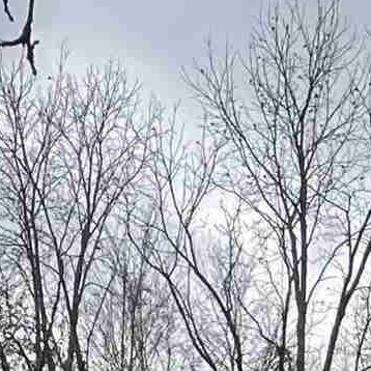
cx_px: 383
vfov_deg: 8.1
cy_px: 919
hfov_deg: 8.8
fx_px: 2389
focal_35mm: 197
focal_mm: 4.2
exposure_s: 1/1595
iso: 32
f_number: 1.6
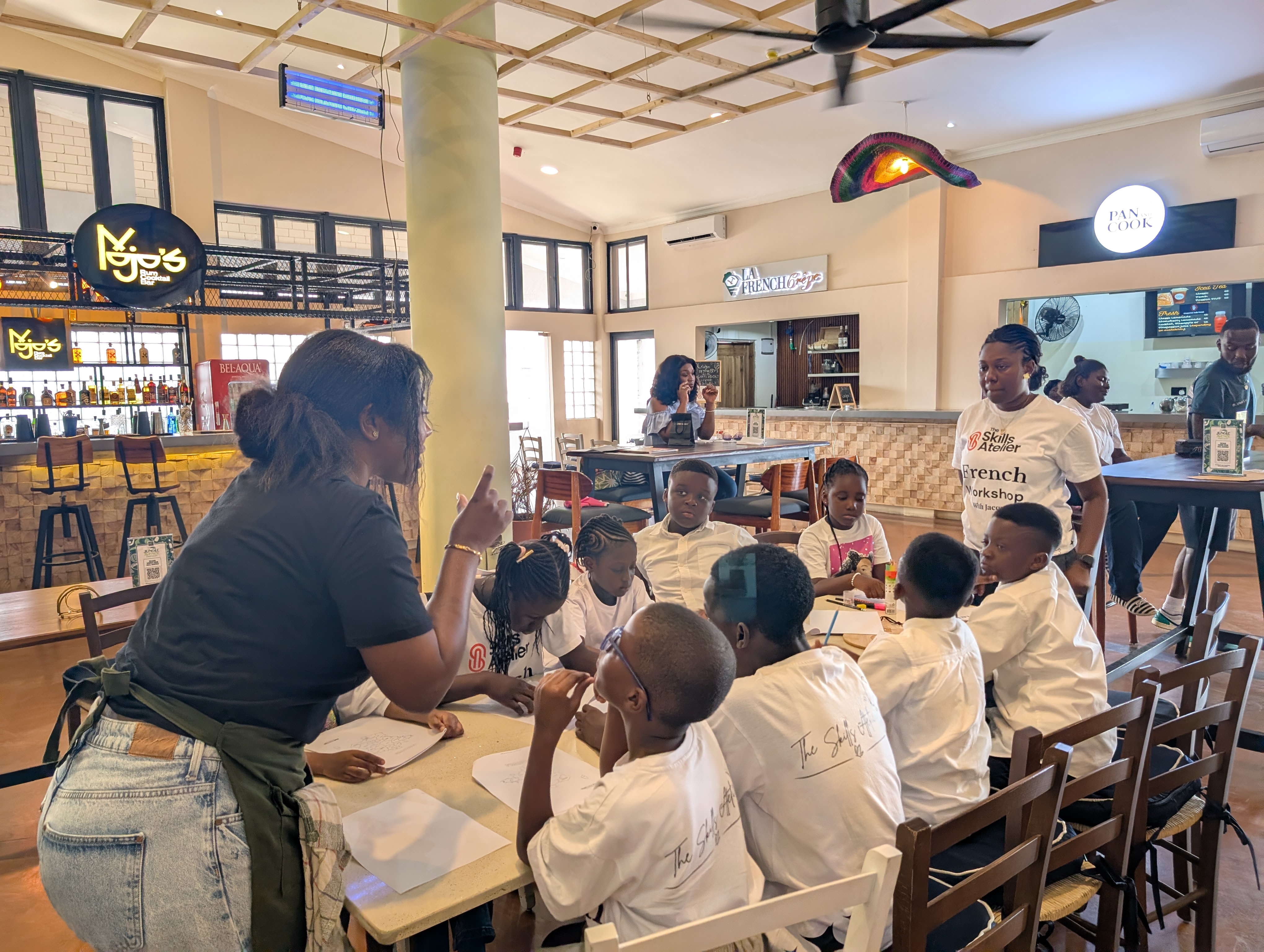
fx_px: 878
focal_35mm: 24
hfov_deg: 71.5
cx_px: 632
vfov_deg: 56.9
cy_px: 476
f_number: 1.68
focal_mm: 6.9
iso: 94
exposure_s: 1/100
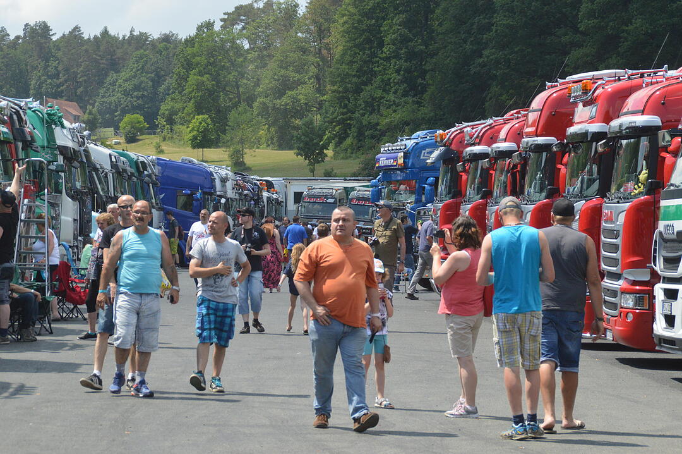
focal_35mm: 129
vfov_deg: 10.6
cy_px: 227
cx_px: 341
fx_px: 2442
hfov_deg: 15.9
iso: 800
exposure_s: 1/1250
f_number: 9
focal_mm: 86
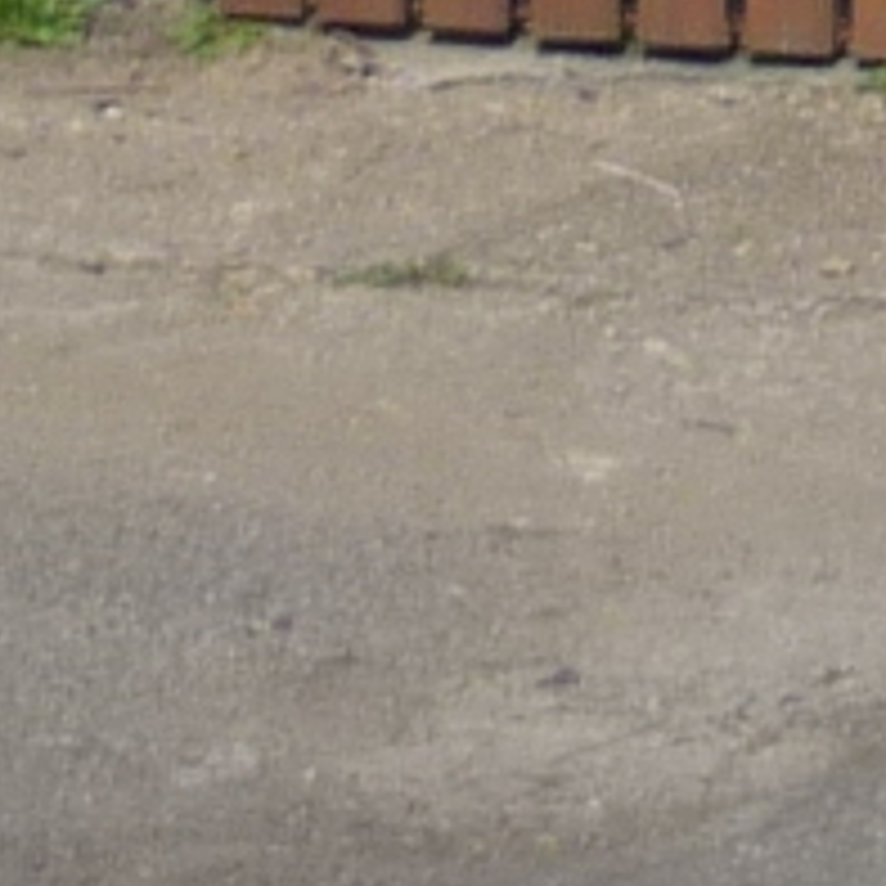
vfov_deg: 5.3
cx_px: 2406
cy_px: -2222
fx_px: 8803
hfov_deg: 5.5
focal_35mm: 304
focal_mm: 5.5
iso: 100
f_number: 8
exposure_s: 1/250
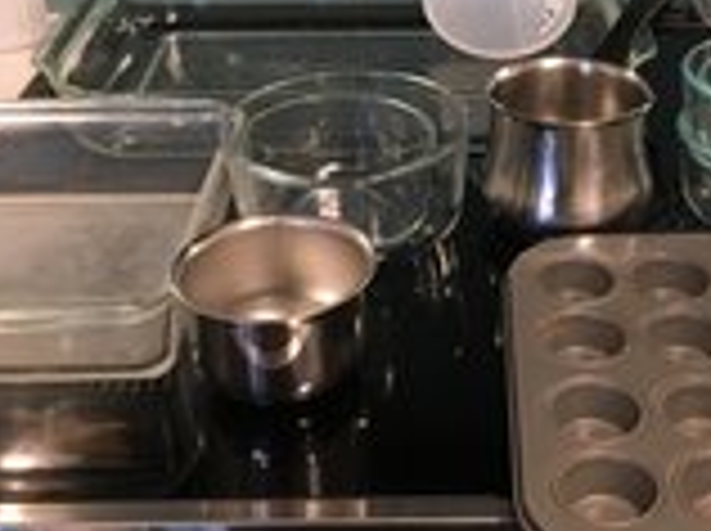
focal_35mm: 63
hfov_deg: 30.4
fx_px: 1292
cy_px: 124
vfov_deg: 23.0
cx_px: 502
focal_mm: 4.15
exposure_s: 1/30
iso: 125
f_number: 2.2
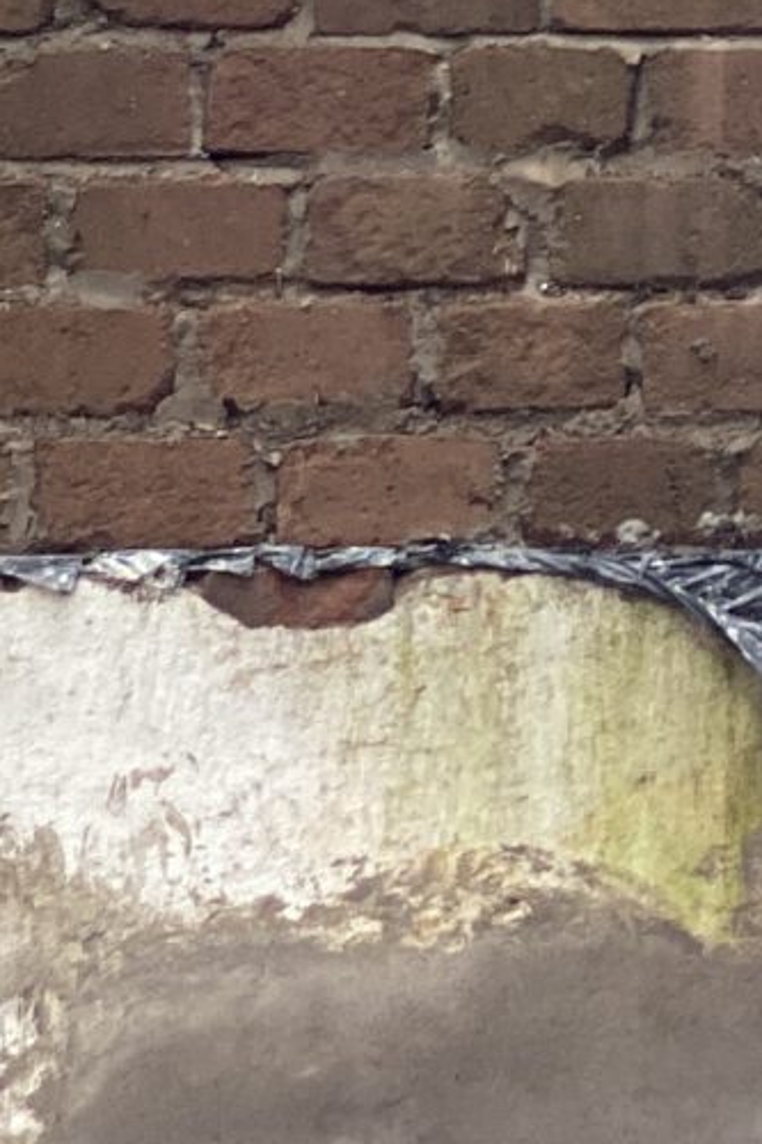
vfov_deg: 7.0
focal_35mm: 277
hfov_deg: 4.9
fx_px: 8800
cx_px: 1609
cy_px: -1510
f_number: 2
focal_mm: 6
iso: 20
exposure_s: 1/151
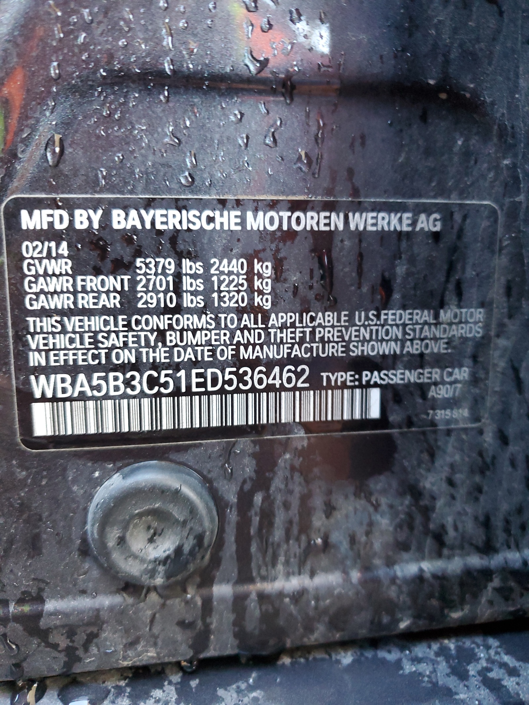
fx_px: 530
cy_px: 352
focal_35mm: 26
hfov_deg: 53.1
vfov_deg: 67.3
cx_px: 264
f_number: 1.5
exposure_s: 1/40
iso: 282
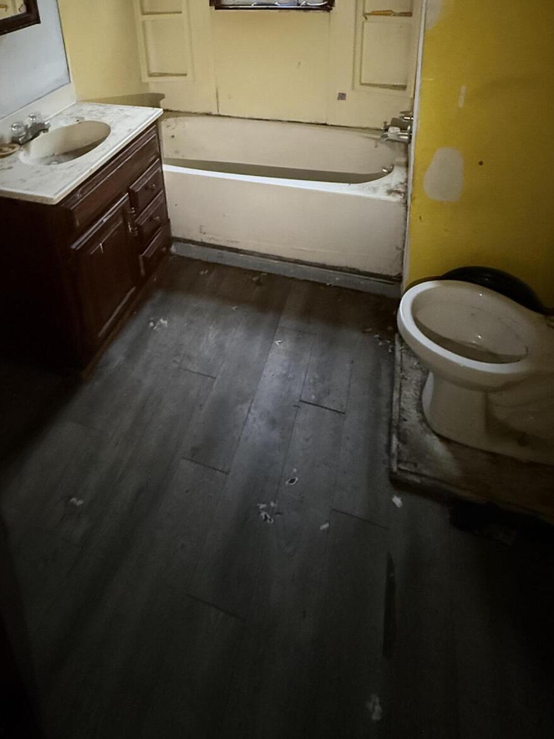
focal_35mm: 24
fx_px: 512
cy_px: 106
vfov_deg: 62.7
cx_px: 216
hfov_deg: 56.3
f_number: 2.2
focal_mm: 2.22
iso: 1600
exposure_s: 1/40
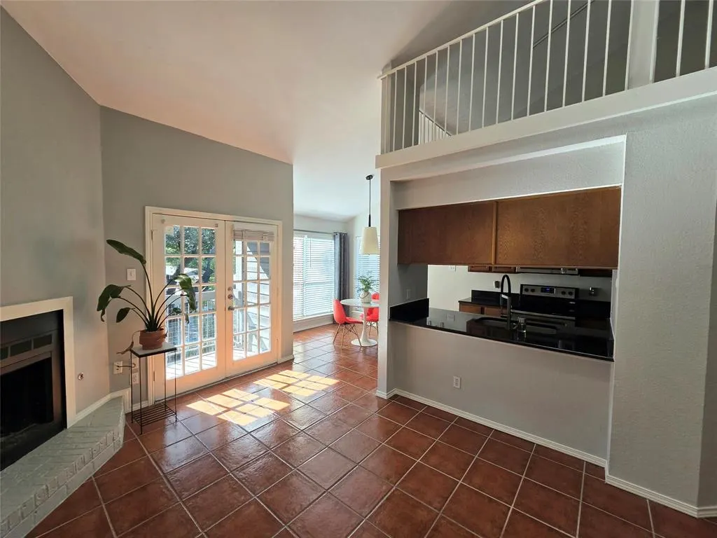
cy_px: 269
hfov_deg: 106.2
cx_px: 358
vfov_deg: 89.9
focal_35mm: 13
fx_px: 269
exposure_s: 1/120
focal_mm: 2.2
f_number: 2.2
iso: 64
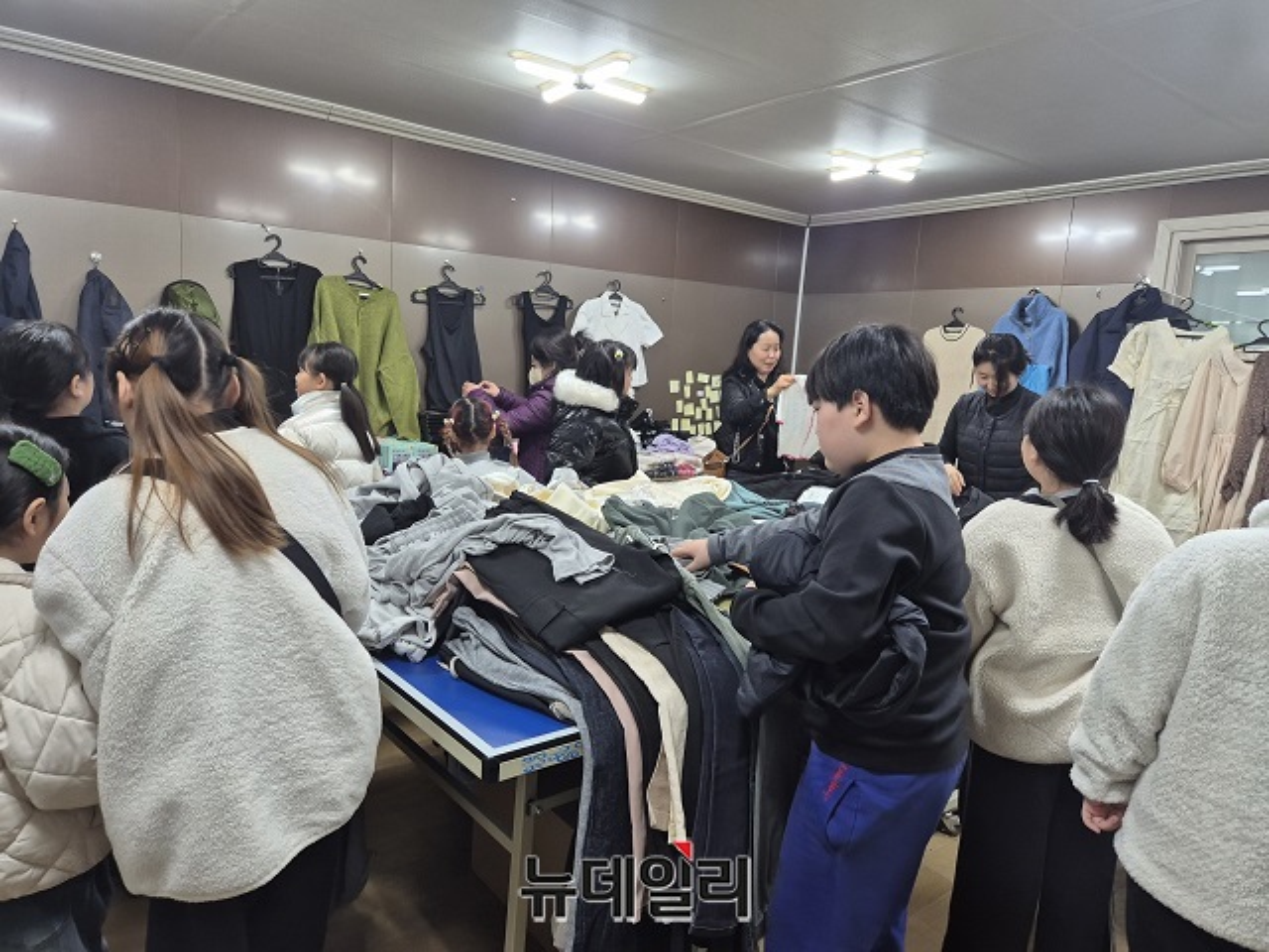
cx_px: 634
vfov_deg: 58.9
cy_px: 476
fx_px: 843
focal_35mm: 23
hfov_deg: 73.9
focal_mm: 5.4
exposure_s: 1/120
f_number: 1.8
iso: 160
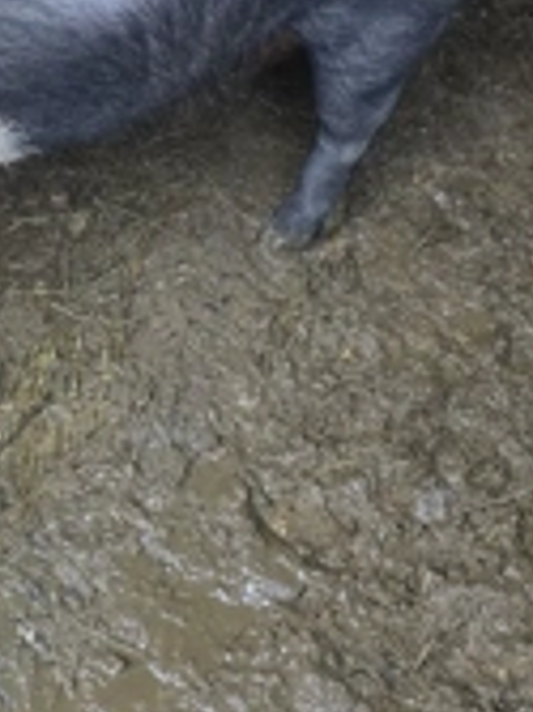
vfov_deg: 33.7
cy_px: 124
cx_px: -21
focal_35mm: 55
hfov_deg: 25.0
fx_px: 1131
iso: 500
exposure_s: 1/101
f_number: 1.7
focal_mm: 6.3
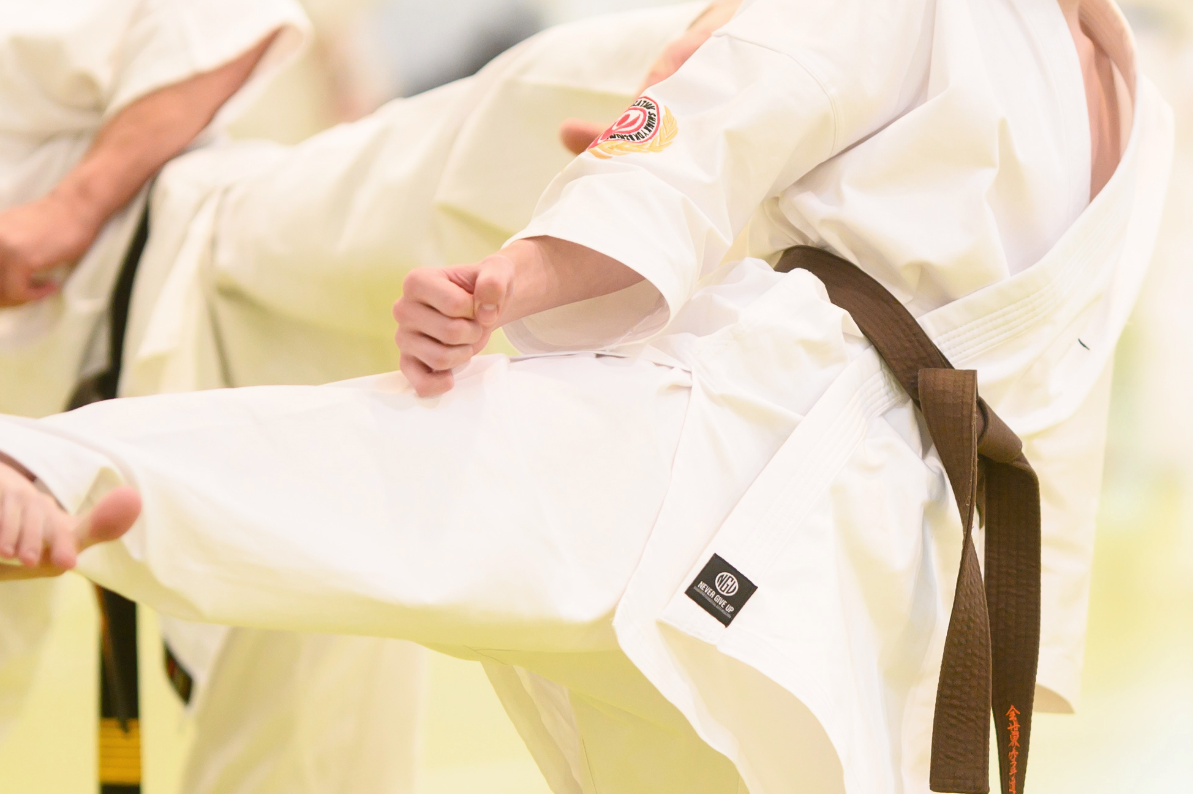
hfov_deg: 6.3
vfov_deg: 4.2
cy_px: 550
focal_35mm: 326
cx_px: 959
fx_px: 10796
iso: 500
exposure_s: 1/250
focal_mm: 105
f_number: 1.4
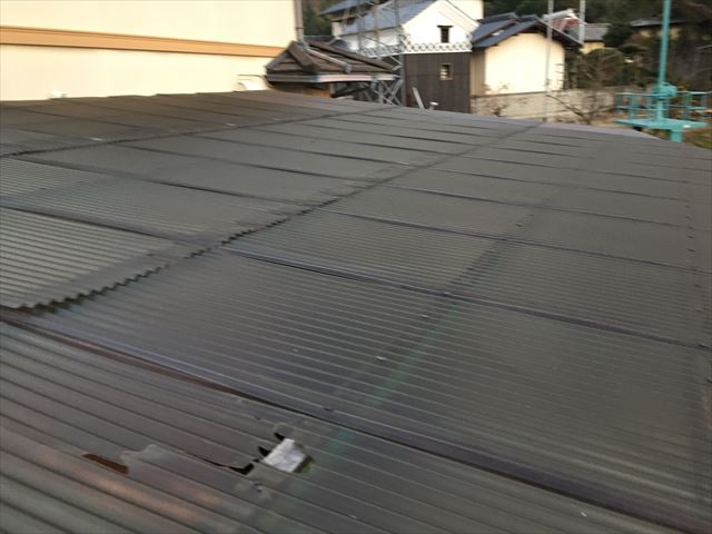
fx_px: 596
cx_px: 356
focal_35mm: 29
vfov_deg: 48.2
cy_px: 267
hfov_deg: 61.7
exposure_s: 1/30
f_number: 2.2
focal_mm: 4.15
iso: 80
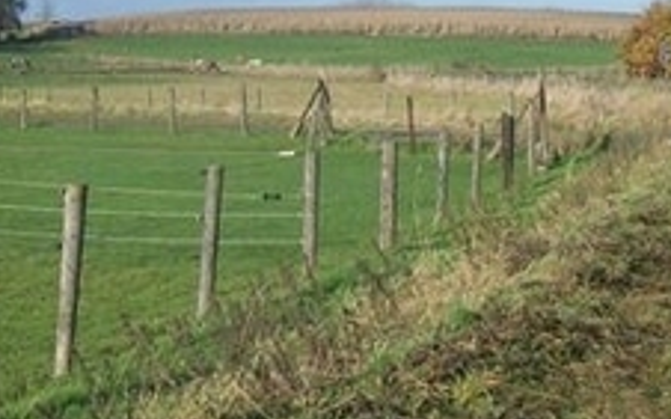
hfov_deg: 22.9
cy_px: -15
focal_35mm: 90
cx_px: 205
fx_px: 1645
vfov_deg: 14.2
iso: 80
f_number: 8.8
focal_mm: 5.7
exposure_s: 1/160
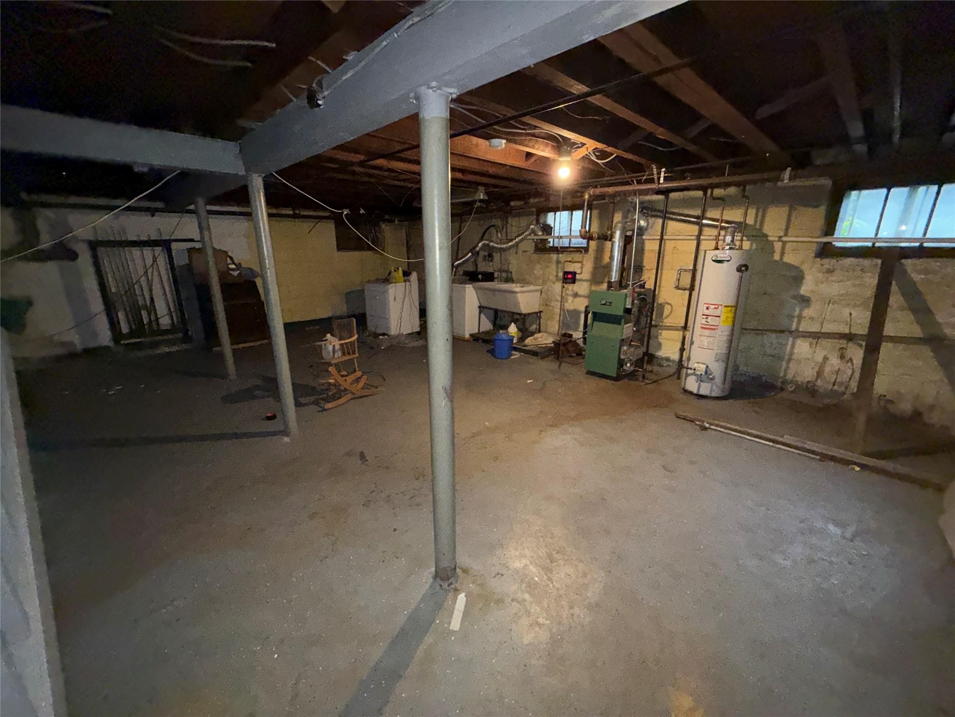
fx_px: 386
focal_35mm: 14
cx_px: 478
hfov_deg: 102.1
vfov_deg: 85.7
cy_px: 358
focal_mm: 2.22
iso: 640
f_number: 2.2
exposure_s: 1/30
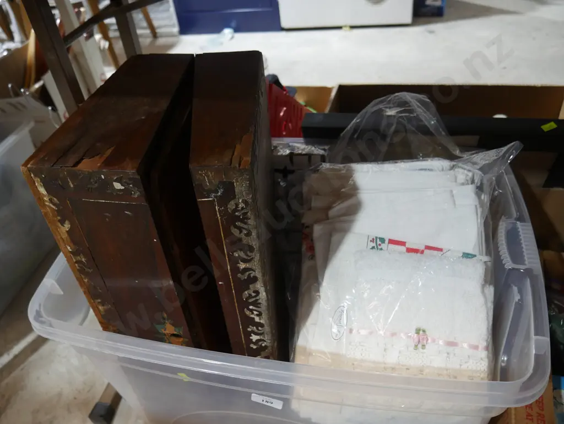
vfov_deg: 49.8
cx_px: 282
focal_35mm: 28
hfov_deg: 63.4
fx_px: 456
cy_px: 212
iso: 640
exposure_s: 1/60
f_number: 3.5
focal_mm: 14
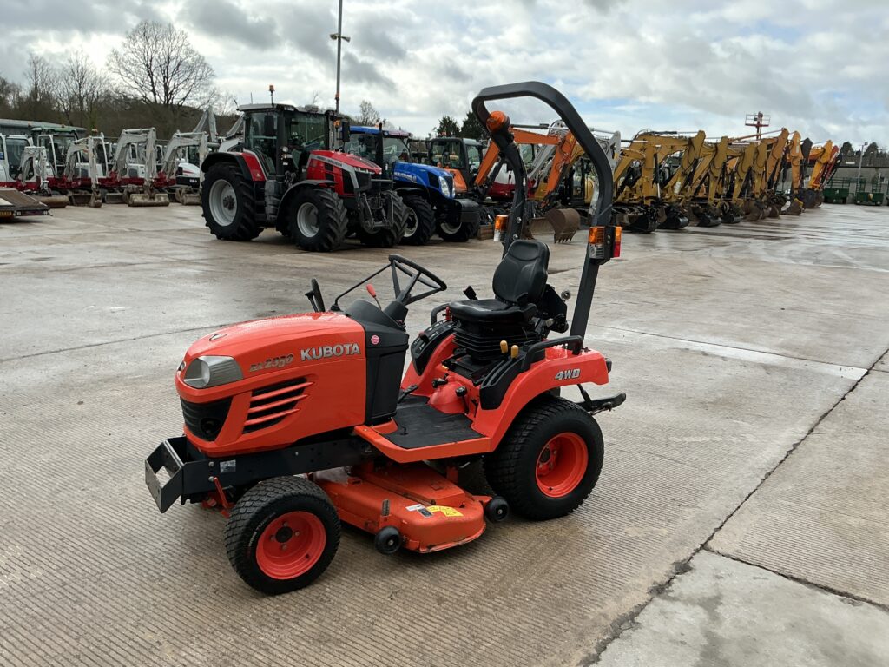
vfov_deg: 49.7
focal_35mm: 28
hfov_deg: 63.4
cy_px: 334
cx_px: 444
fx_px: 719
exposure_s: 1/586
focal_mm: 3
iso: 25
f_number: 1.8
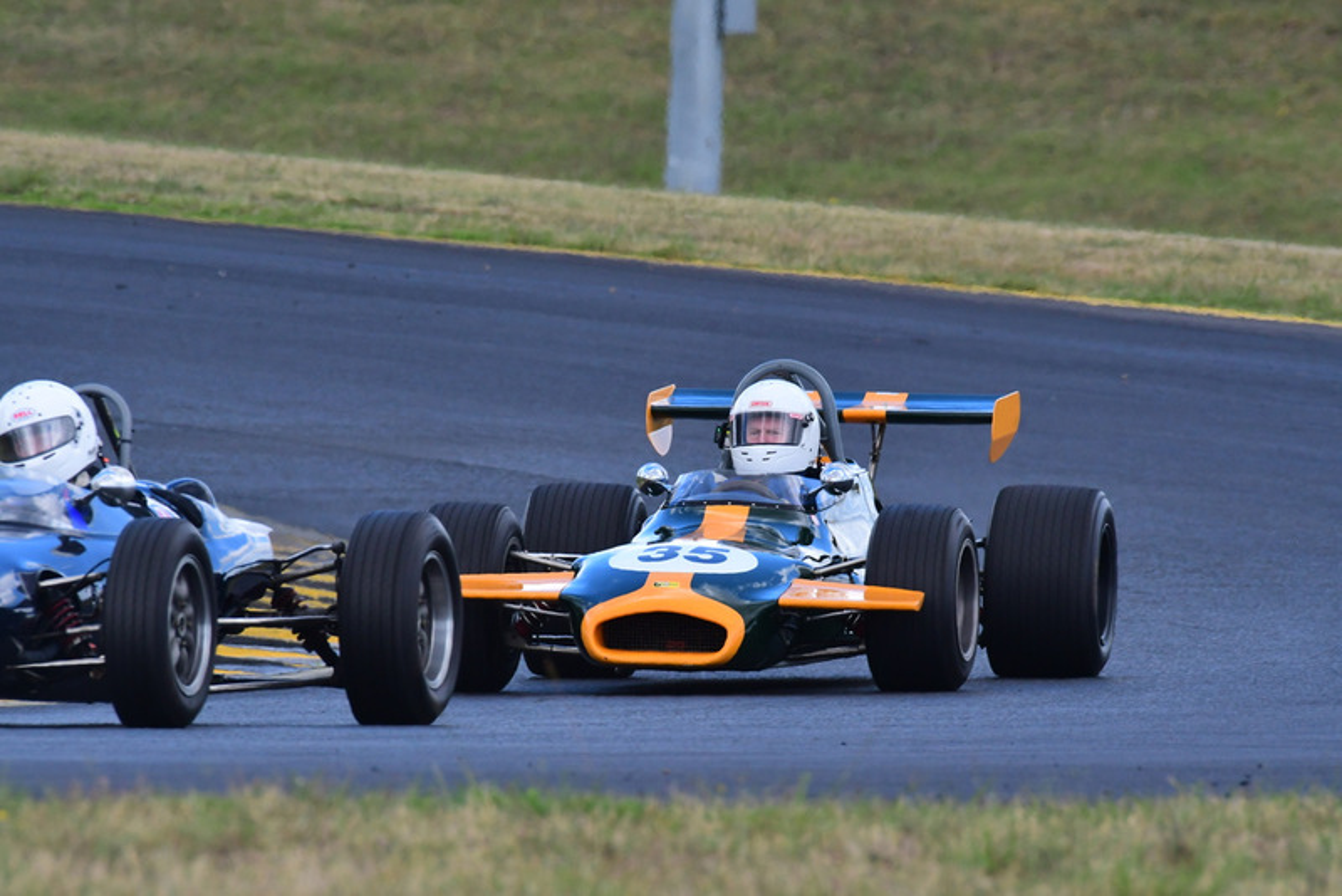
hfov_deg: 2.7
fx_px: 27967
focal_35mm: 750
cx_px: 671
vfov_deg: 1.8
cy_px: 448
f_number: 11
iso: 1000
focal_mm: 500
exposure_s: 1/640
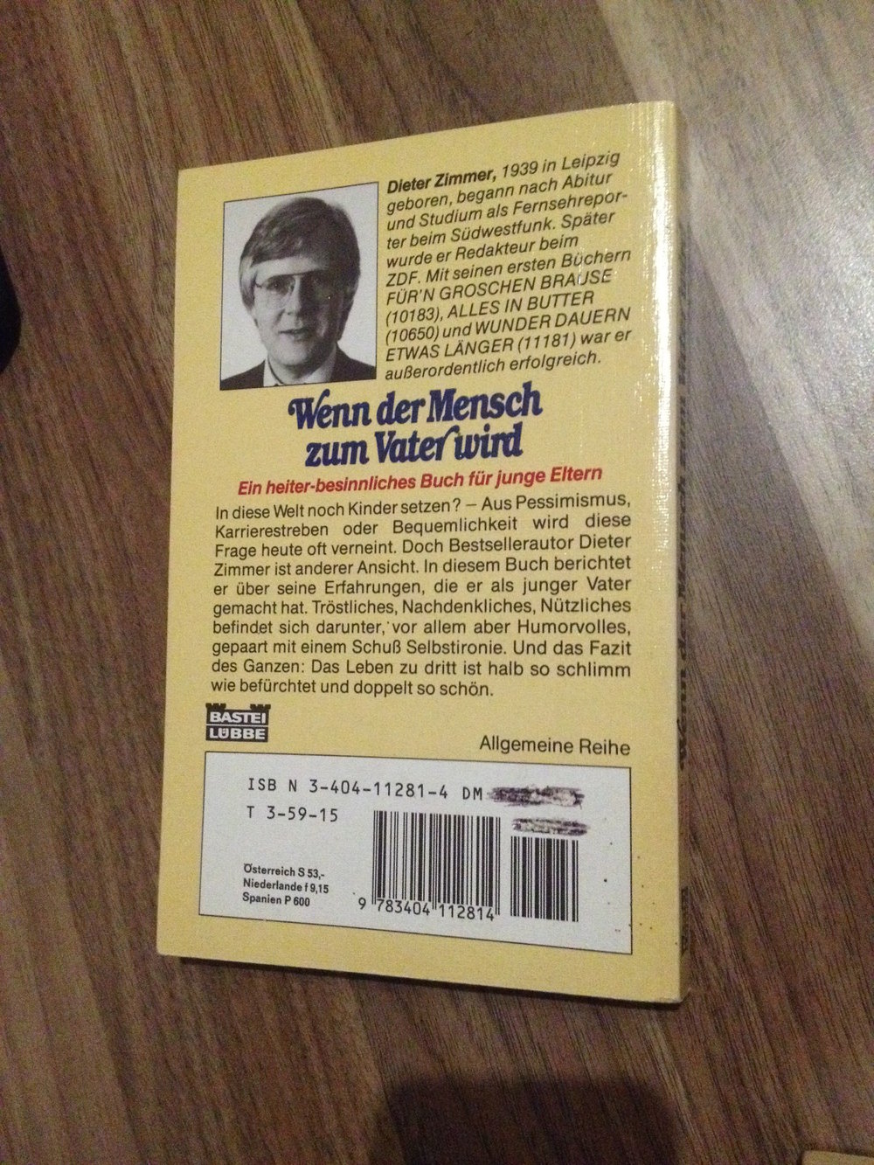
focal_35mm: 35
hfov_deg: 40.7
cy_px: 582
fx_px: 1178
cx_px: 437
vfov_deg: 52.6
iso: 800
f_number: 2.4
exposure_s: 1/17
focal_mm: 4.28
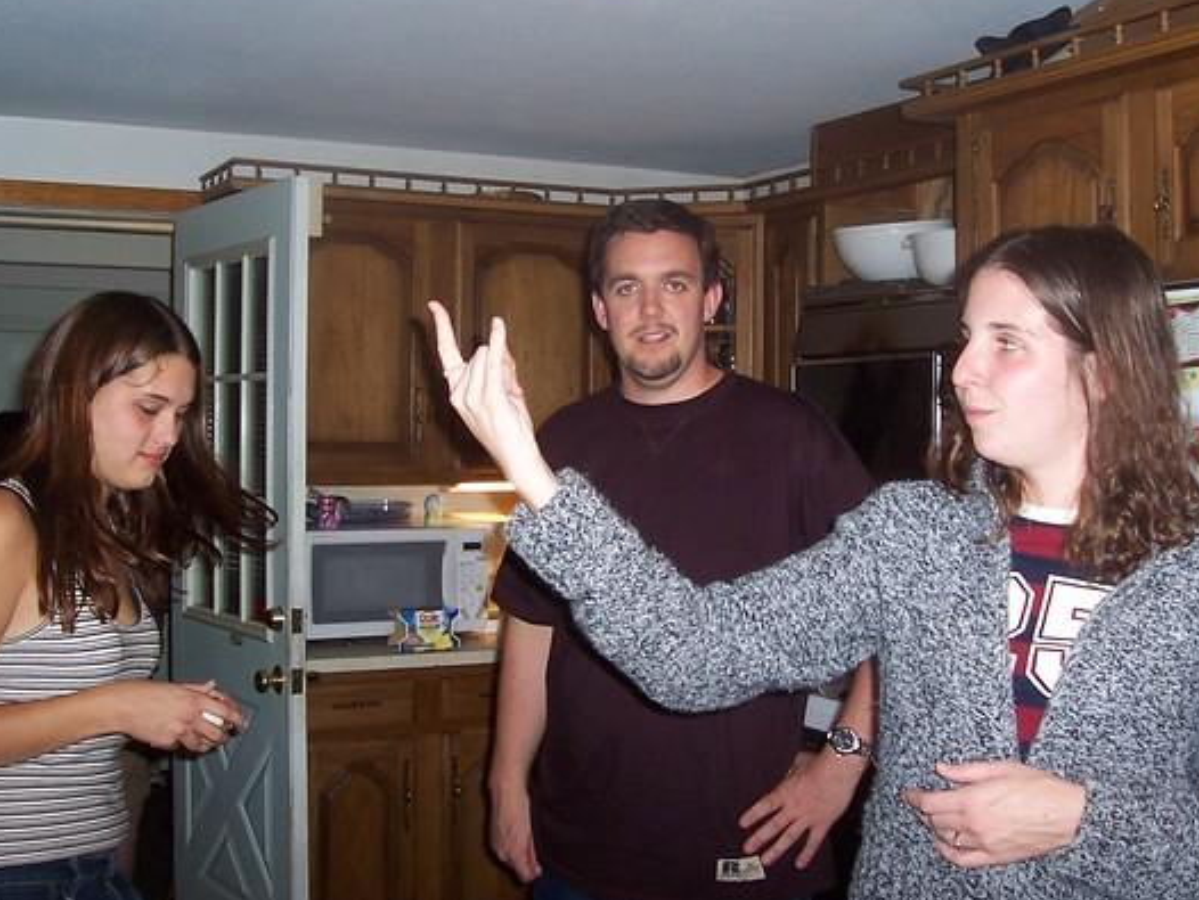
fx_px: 1559
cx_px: 643
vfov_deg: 32.1
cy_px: 369
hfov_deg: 42.0
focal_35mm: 45
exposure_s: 1/60
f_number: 2.8
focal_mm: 5.6
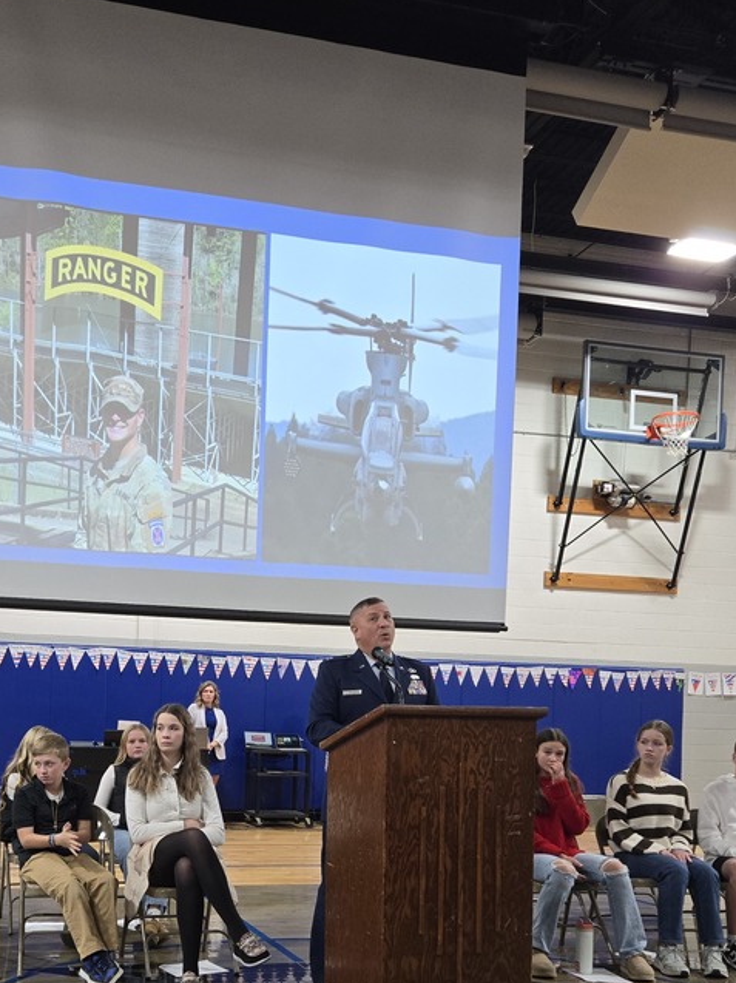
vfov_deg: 48.5
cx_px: 198
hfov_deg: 37.8
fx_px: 1050
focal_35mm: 37
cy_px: 721
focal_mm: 5.4
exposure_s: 1/120
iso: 250
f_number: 1.8
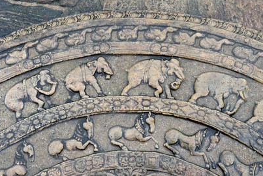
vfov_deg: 27.0
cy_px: 86
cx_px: 133
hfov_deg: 39.6
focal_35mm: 50
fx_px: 365
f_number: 9
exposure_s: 1/80
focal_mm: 48
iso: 1600
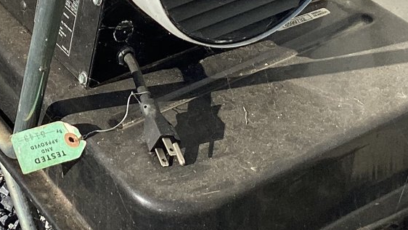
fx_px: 984
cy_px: 0
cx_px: 155
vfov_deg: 13.1
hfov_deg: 23.4
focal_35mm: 91
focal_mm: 3.3
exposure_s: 1/1664
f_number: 2.4
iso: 25
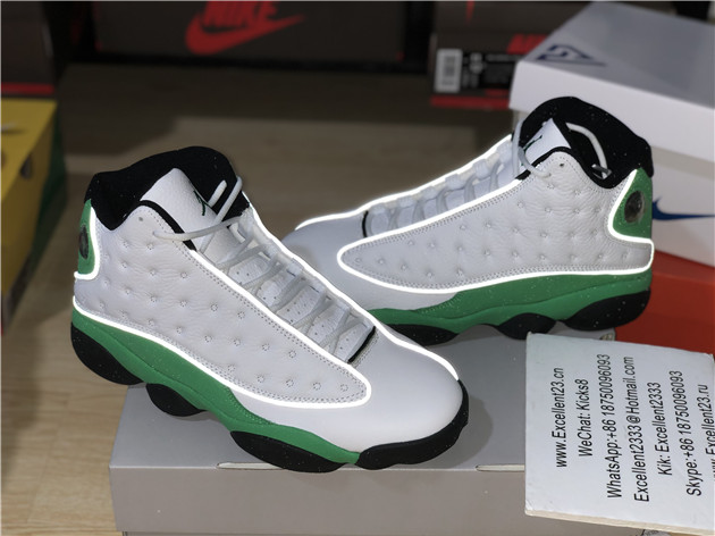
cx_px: 358
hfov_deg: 36.8
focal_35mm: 52
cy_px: 268
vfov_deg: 28.0
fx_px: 1074
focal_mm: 6
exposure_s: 1/30
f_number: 2.4
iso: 32
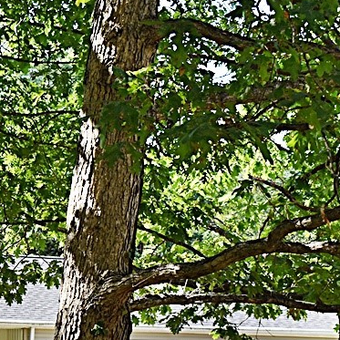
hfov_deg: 17.2
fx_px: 1089
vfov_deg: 17.6
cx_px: -23
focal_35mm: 98
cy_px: 285
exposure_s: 1/250
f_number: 5.6
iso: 200
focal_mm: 28
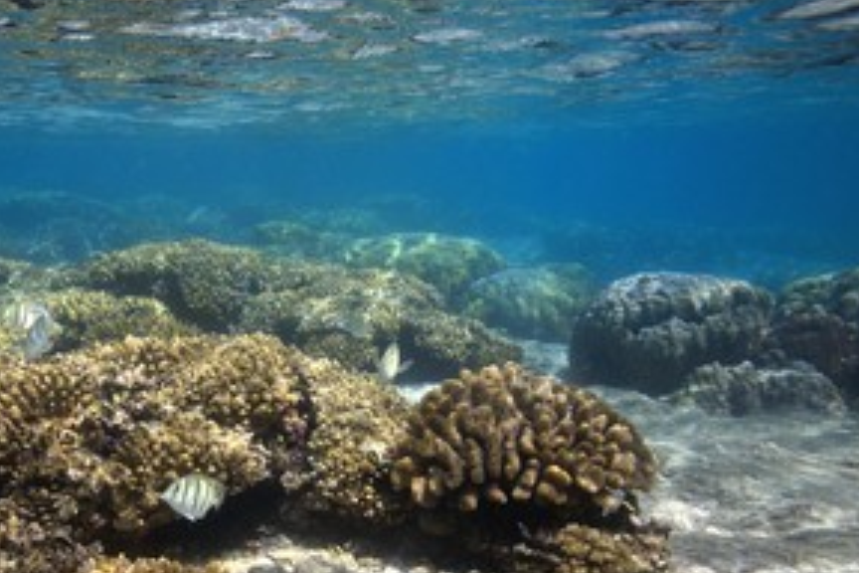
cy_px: 334
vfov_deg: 32.6
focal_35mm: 41
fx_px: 978
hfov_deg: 46.6
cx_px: 277
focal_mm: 18.5
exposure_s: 1/1000
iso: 400
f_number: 7.1
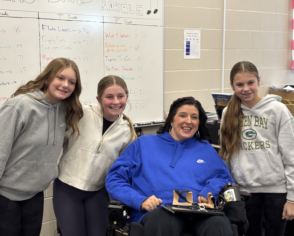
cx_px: 149
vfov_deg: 27.6
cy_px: 120
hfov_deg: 34.1
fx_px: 479
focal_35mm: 55
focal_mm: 5.96
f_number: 1.6
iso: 160
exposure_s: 1/60
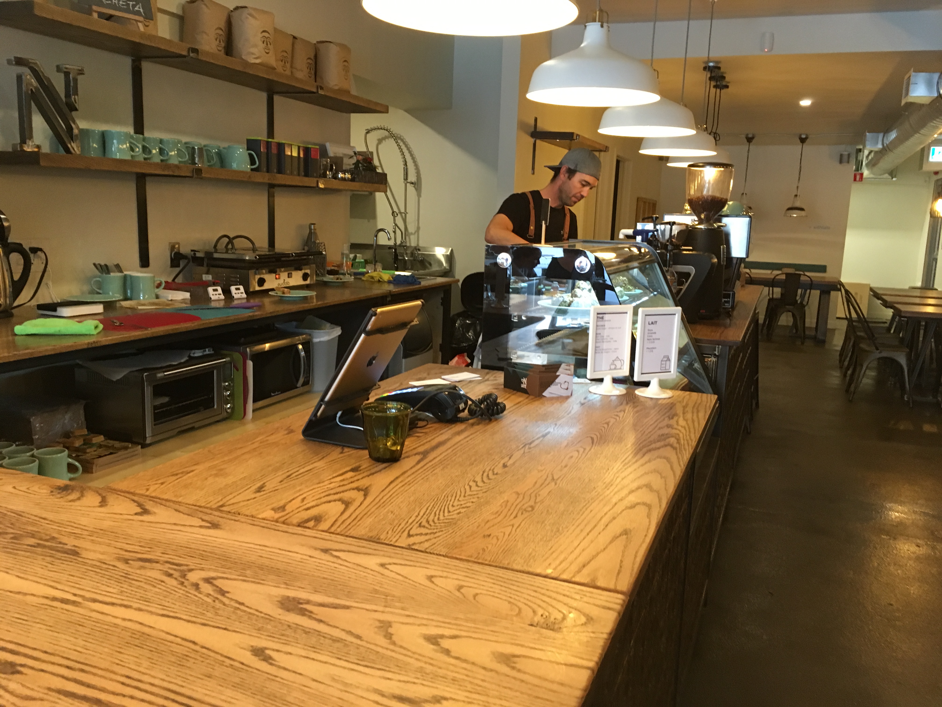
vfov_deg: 48.2
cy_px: 354
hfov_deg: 61.7
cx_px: 471
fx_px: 789
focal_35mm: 29
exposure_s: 1/24
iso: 200
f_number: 2.2
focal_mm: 4.15
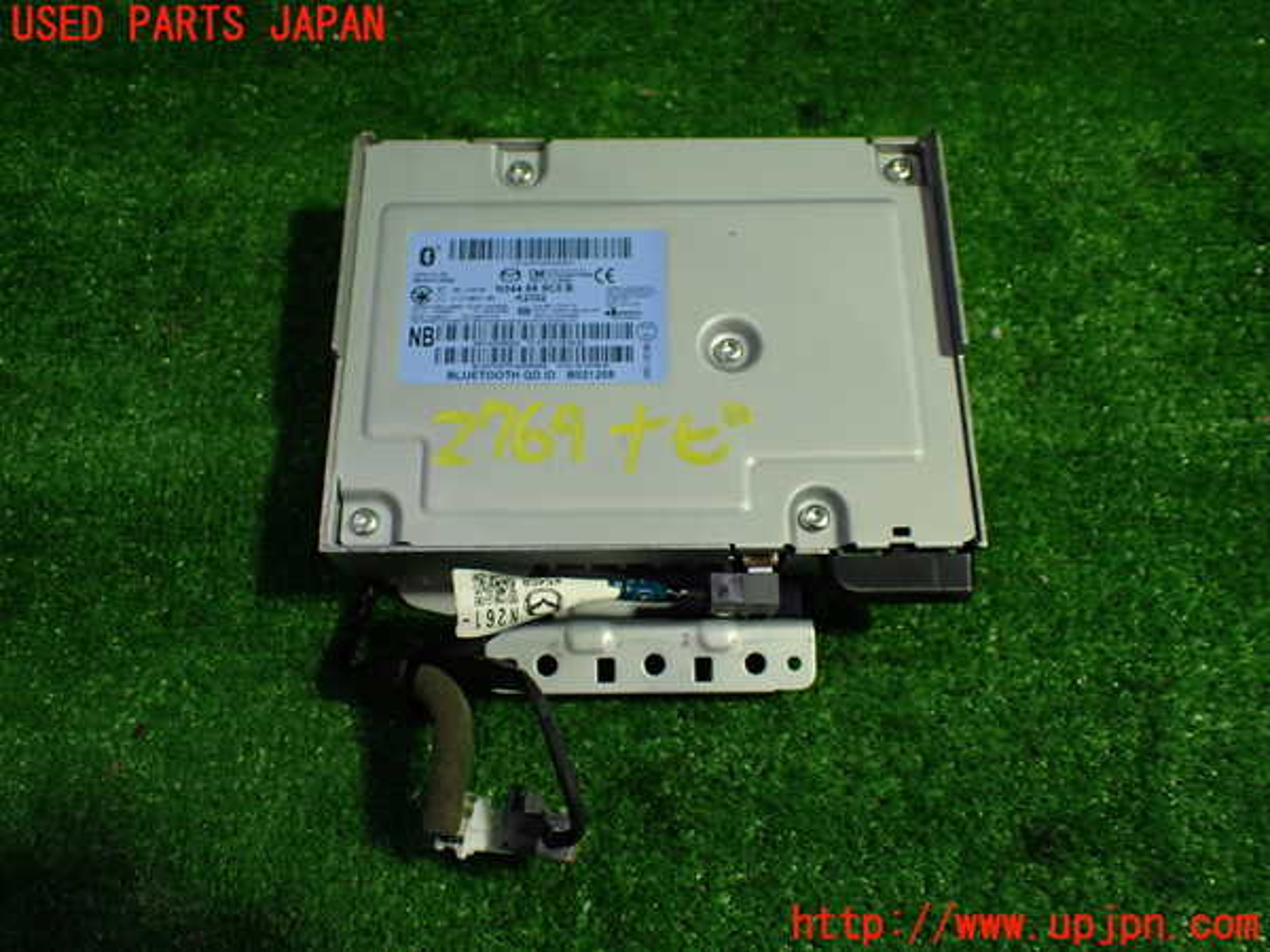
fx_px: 1101
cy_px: 476
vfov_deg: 46.8
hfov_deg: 60.0
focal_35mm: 30
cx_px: 635
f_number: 2.3
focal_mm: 5.4
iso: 320
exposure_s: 1/125
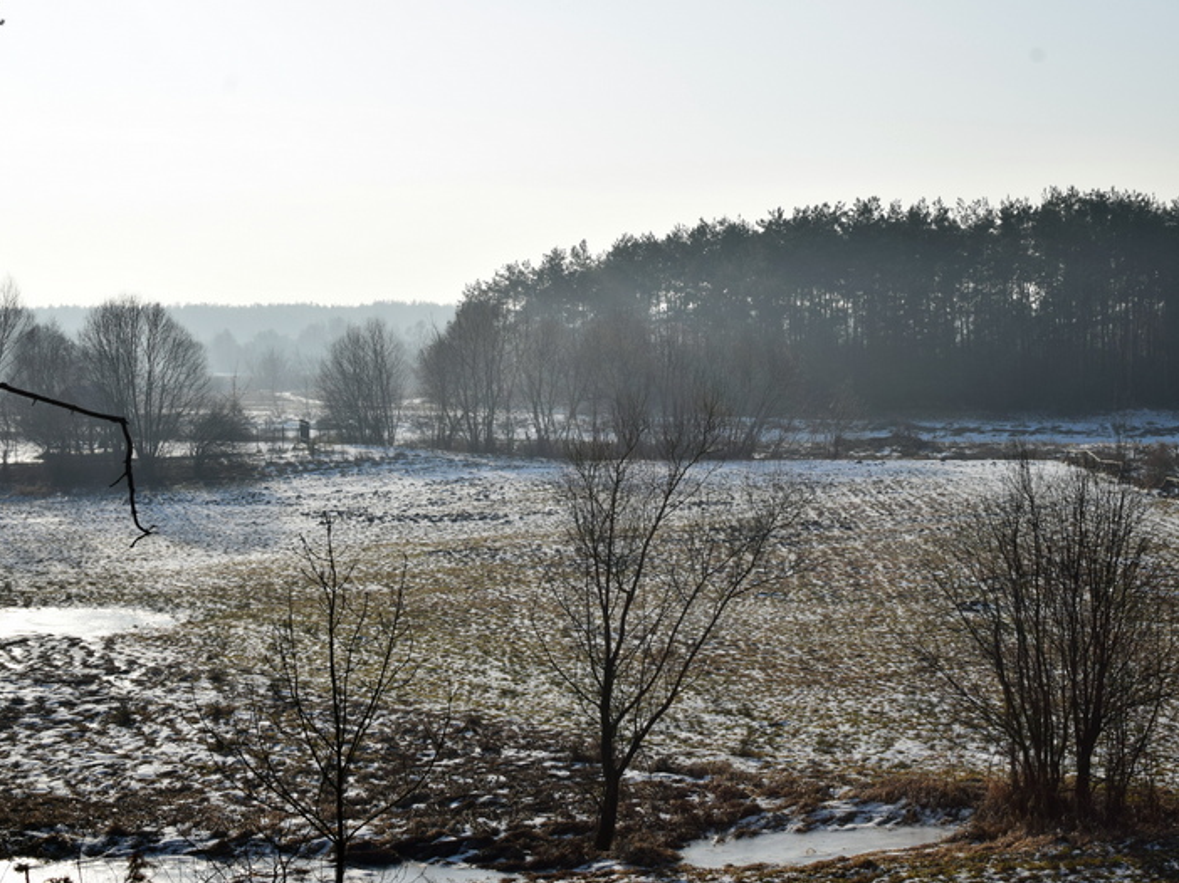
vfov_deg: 25.4
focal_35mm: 58
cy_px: 445
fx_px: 1959
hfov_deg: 33.5
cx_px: 574
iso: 200
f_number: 11
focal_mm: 35
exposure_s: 1/500
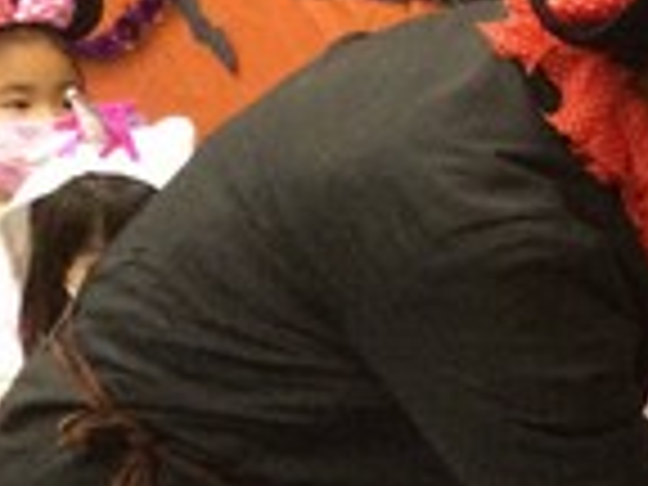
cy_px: 756
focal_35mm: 129
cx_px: 1341
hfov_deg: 13.0
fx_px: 2415
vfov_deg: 11.0
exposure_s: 1/30
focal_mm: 3.3
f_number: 2.4
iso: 200
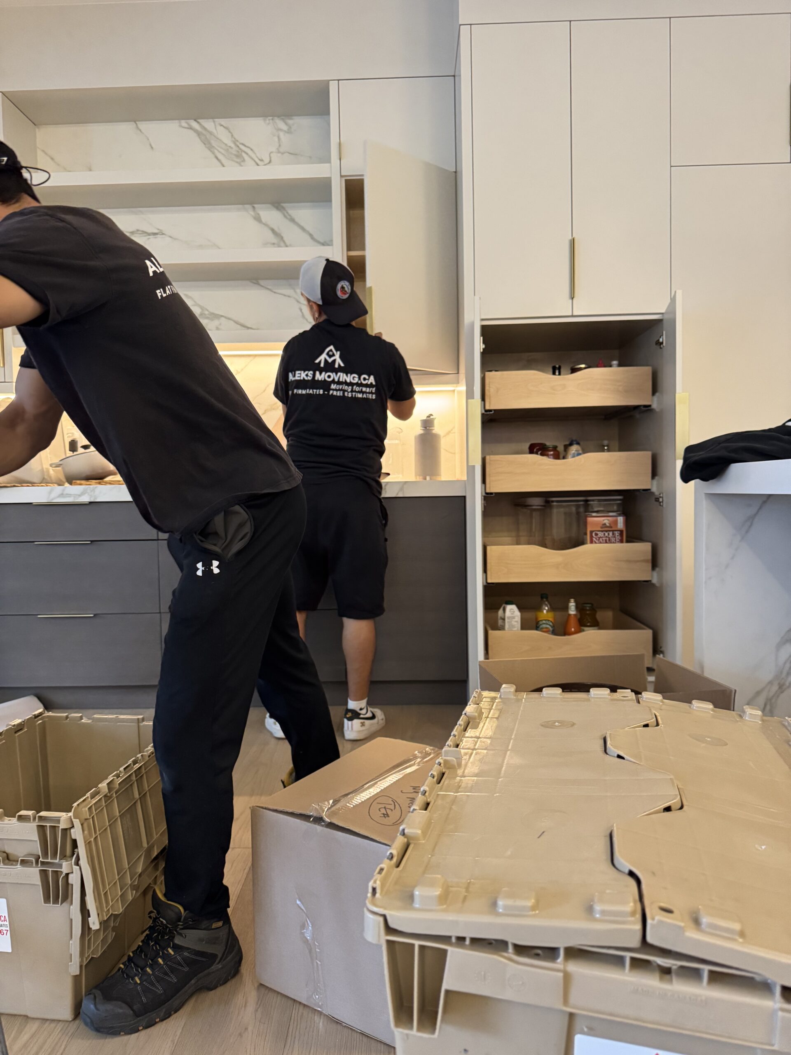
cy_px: 528
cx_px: 396
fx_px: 731
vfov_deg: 71.6
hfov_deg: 56.8
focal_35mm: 24
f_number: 1.78
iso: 500
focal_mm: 6.76
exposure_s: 1/60
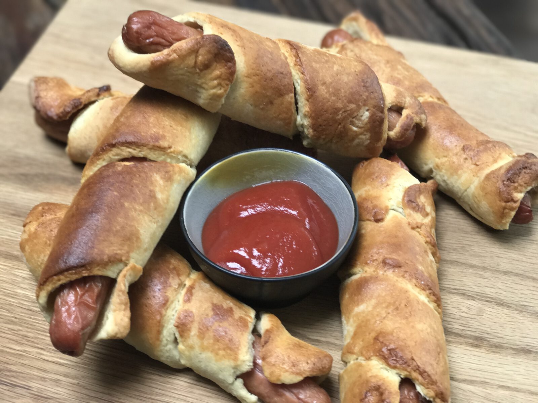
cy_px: 202
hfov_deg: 33.8
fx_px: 886
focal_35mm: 57
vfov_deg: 25.7
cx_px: 269
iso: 80
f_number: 2.8
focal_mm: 6.6
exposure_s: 1/50
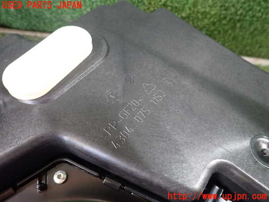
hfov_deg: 69.4
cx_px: 134
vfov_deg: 54.9
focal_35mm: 25
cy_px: 101
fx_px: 194
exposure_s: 1/30
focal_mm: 4.5
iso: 320
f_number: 2
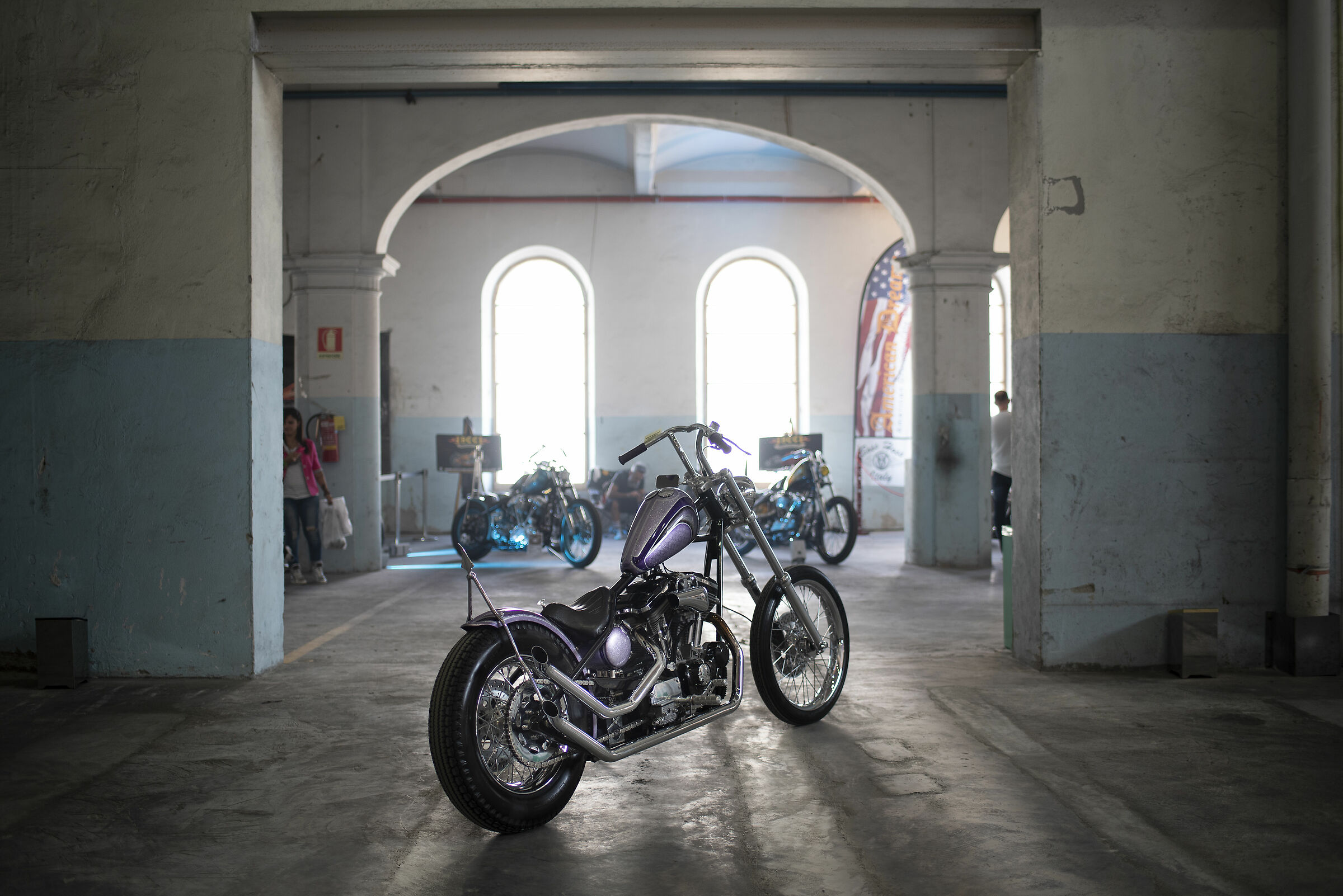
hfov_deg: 54.4
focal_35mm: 35
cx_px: 672
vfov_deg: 37.9
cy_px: 448
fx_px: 1306
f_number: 2
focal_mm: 35
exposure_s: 1/160
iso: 320
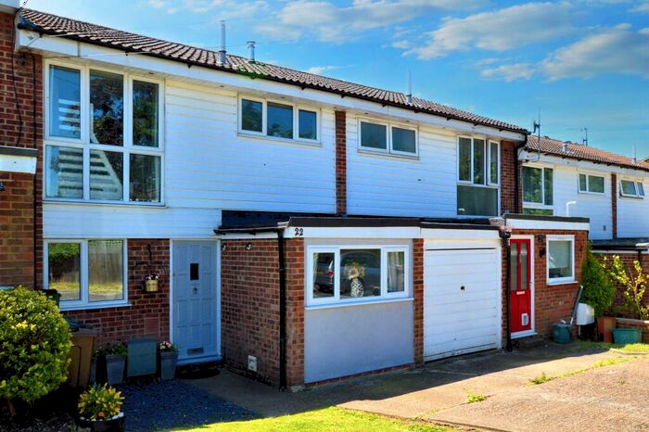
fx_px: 541
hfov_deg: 62.0
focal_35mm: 30
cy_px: 216
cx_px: 324
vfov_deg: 43.6
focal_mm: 20
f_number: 10
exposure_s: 1/250
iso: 400
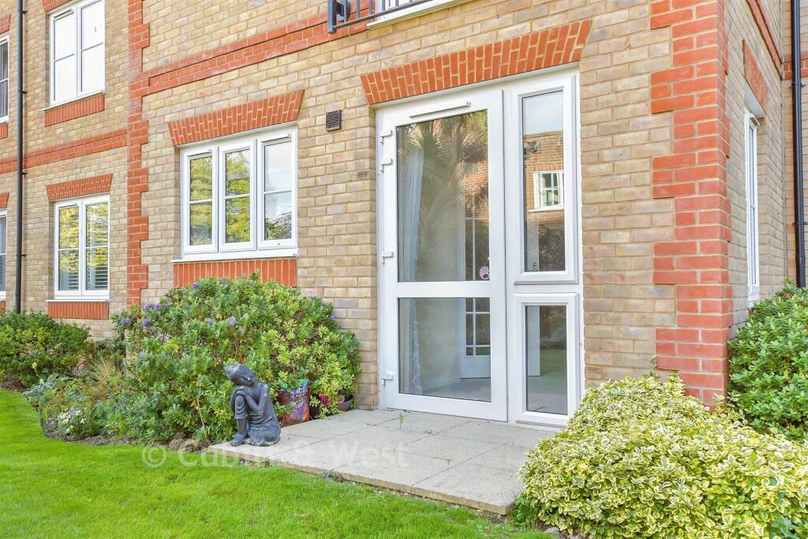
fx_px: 673
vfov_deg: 43.6
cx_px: 404
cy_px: 270
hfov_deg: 61.9
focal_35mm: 30
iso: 500
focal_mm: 20
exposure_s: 1/80
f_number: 8
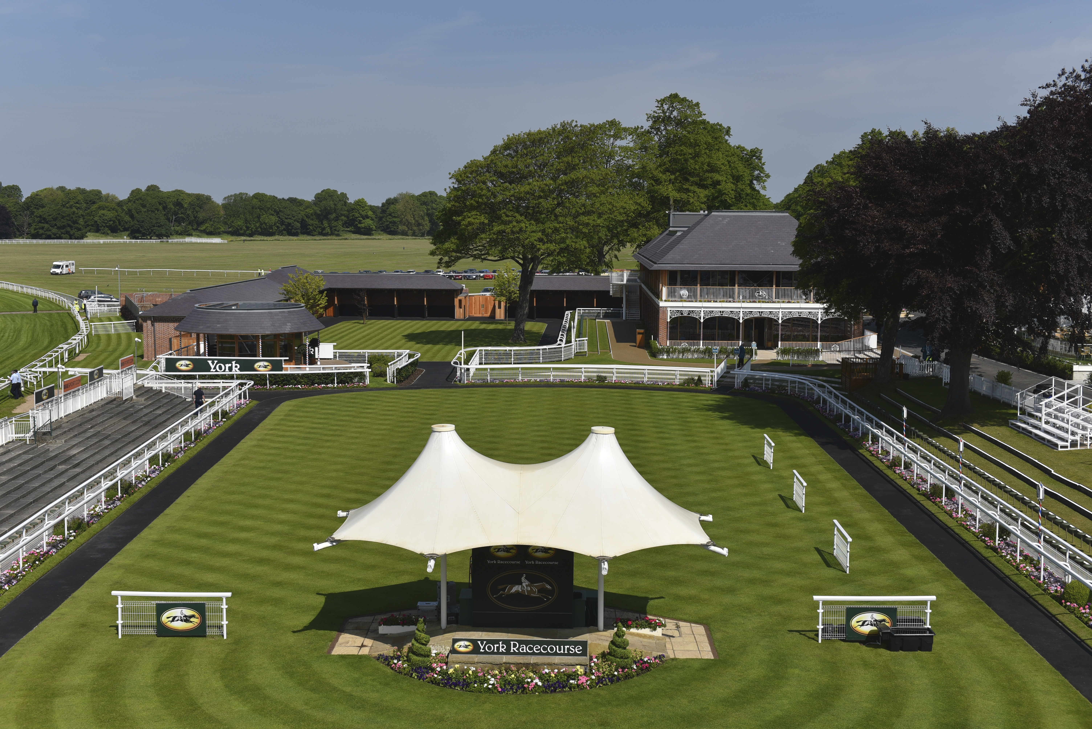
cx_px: 546
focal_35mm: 40
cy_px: 364
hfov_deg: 48.4
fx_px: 1214
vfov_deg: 33.4
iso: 100
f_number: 6.3
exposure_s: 1/800
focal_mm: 40
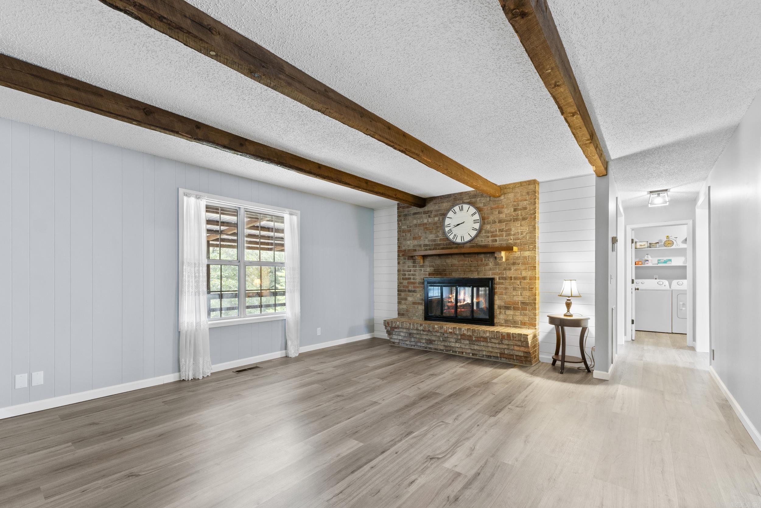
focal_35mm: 15
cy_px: 254
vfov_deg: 77.3
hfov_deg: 100.4
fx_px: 317
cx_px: 380
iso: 200
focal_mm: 10
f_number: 9
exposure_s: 3.2
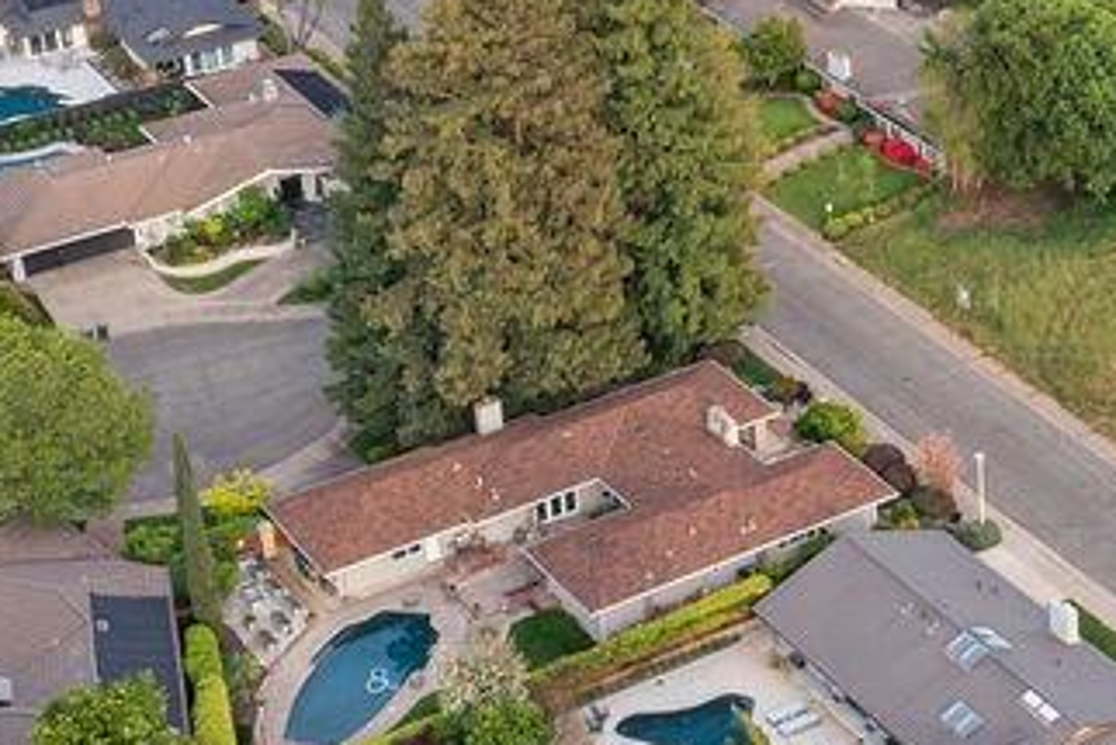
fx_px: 2760
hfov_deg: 21.6
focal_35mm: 89
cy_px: -47
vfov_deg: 15.0
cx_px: 1251
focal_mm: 10.26
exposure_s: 1/25
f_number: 9
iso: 100
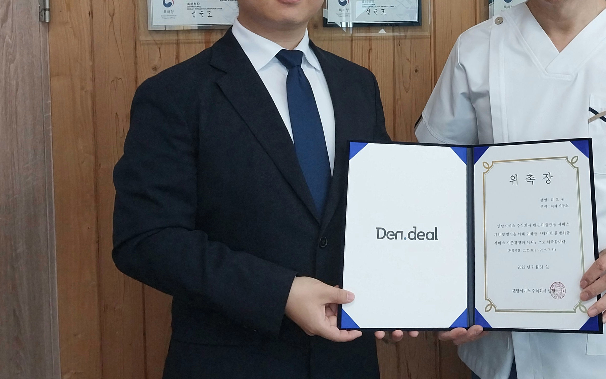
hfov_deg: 43.2
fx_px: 743
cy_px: 17
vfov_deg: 27.3
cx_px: 443
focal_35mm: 45
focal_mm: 4
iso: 80
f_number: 1.8
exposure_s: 1/60.2
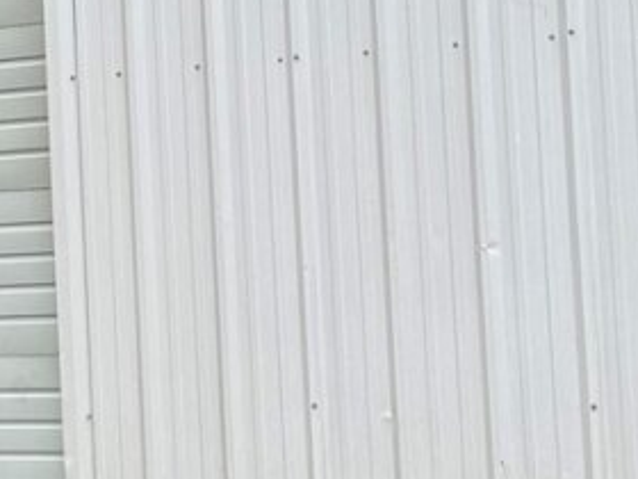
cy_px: 125
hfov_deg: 16.1
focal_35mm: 120
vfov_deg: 12.3
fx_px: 2212
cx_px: 25
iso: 80
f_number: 1.78
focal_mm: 6.86
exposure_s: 1/903
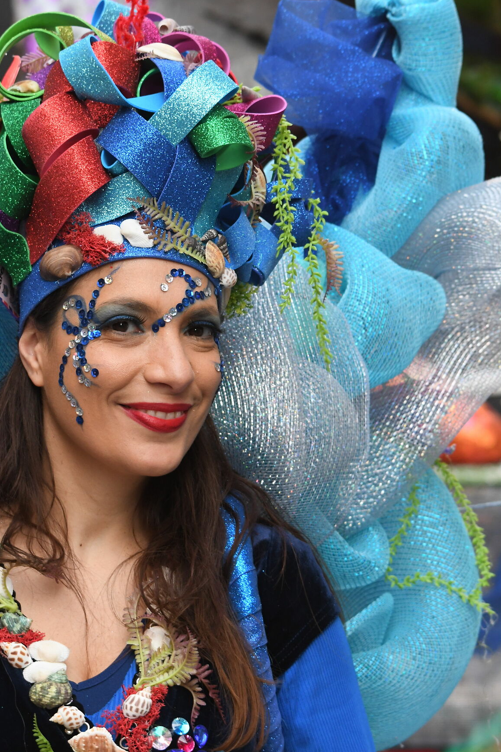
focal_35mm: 145
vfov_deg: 14.2
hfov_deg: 9.5
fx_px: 3026
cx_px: 194
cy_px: 415
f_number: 5.6
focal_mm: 70
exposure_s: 1/250
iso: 1000
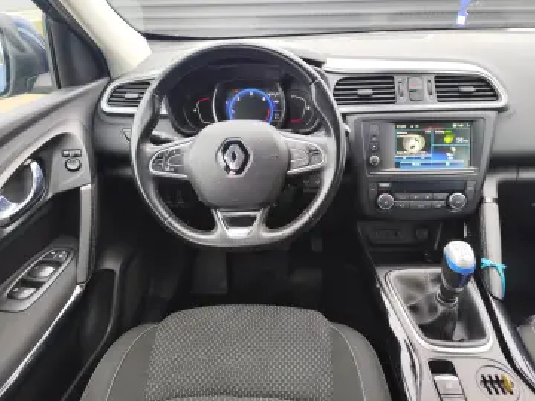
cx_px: 268
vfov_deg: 58.9
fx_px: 355
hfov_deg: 73.9
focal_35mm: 23
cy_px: 200
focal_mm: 6.14
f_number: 1.65
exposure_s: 1/50
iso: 125
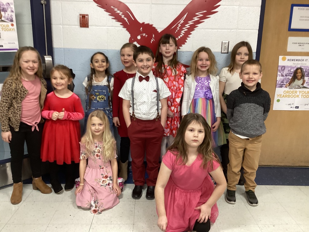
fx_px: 277
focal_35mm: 31
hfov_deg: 58.4
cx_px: 154
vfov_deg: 45.4
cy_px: 116
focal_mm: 3.3
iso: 200
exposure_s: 1/60
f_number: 2.4
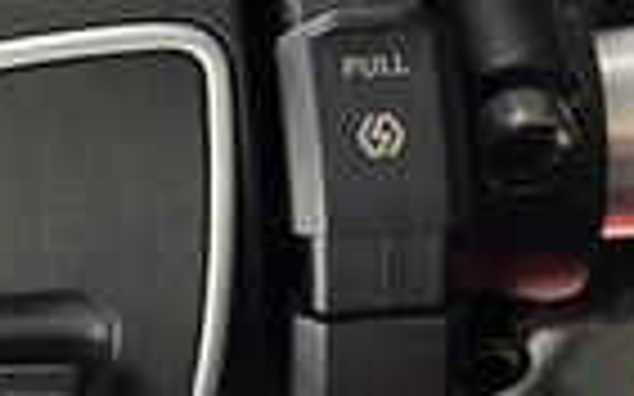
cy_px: 216
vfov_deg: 10.5
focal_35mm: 125
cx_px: 13
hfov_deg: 16.4
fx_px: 2159
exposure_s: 1/33
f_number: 1.6
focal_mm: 4.2
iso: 320
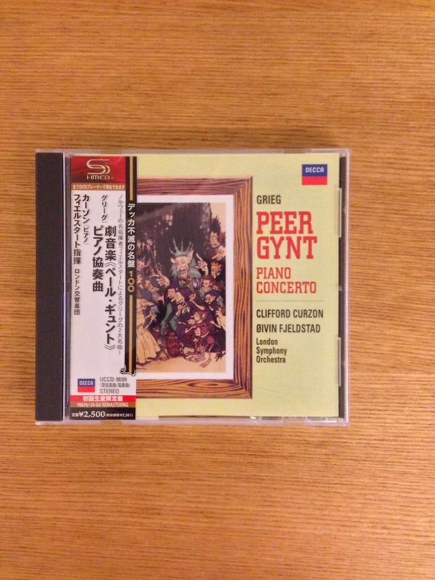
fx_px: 553
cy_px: 290
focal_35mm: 33
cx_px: 218
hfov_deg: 42.9
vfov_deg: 55.4
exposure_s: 1/15
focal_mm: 4.12
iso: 800
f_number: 2.4
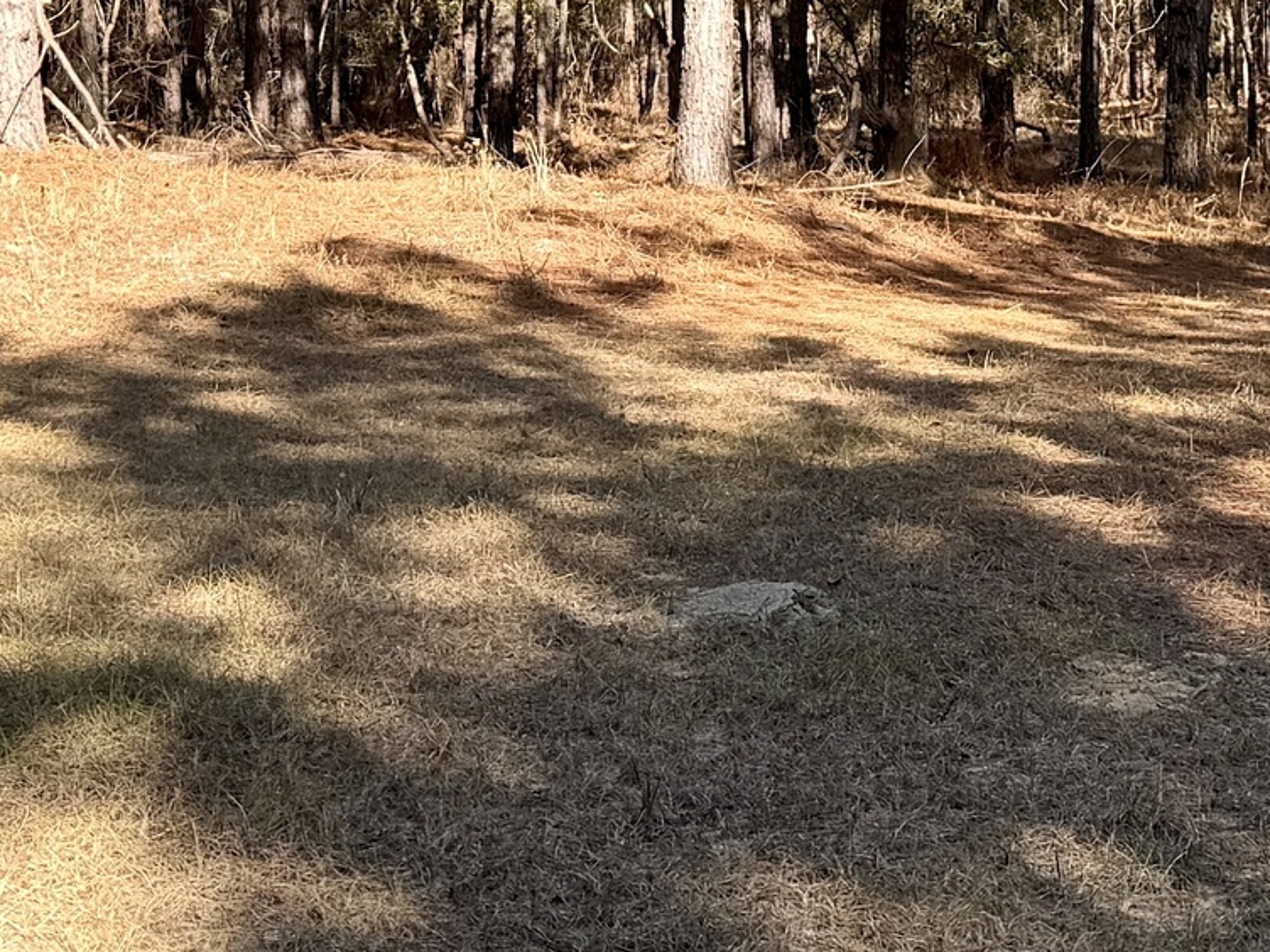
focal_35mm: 98
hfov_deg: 19.9
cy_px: -314
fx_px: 3595
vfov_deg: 14.4
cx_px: 882
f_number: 1.78
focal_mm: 6.76
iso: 80
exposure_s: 1/849
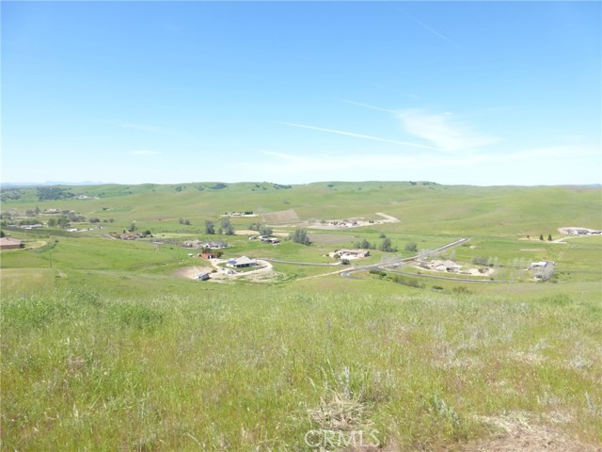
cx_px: 301
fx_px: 417
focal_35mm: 24
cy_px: 226
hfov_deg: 71.6
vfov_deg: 56.8
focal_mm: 4.3
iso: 100
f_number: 4
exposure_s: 1/500
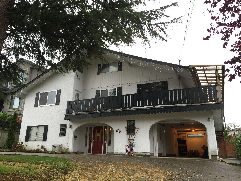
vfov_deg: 48.2
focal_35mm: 29
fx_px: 202
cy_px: 90
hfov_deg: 61.7
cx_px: 120
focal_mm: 4.15
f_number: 2.2
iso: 32
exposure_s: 1/30
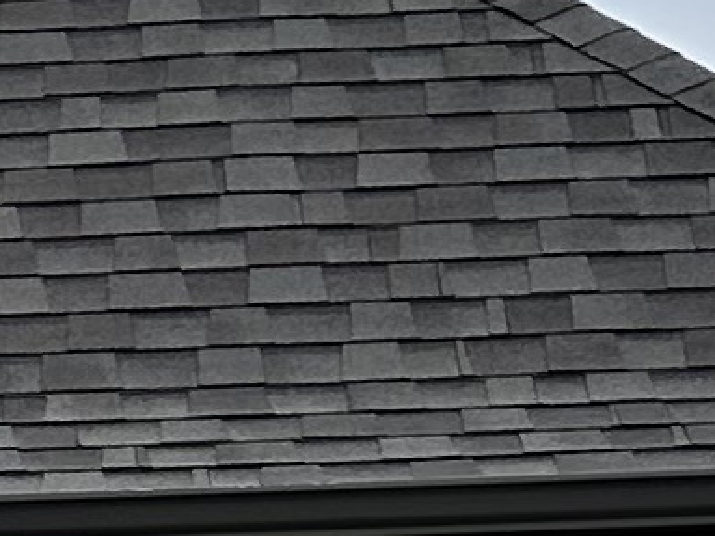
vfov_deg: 5.5
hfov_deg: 7.7
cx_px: -287
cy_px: 1746
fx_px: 5205
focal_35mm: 252
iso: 80
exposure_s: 1/850
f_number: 1.78
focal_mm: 6.86
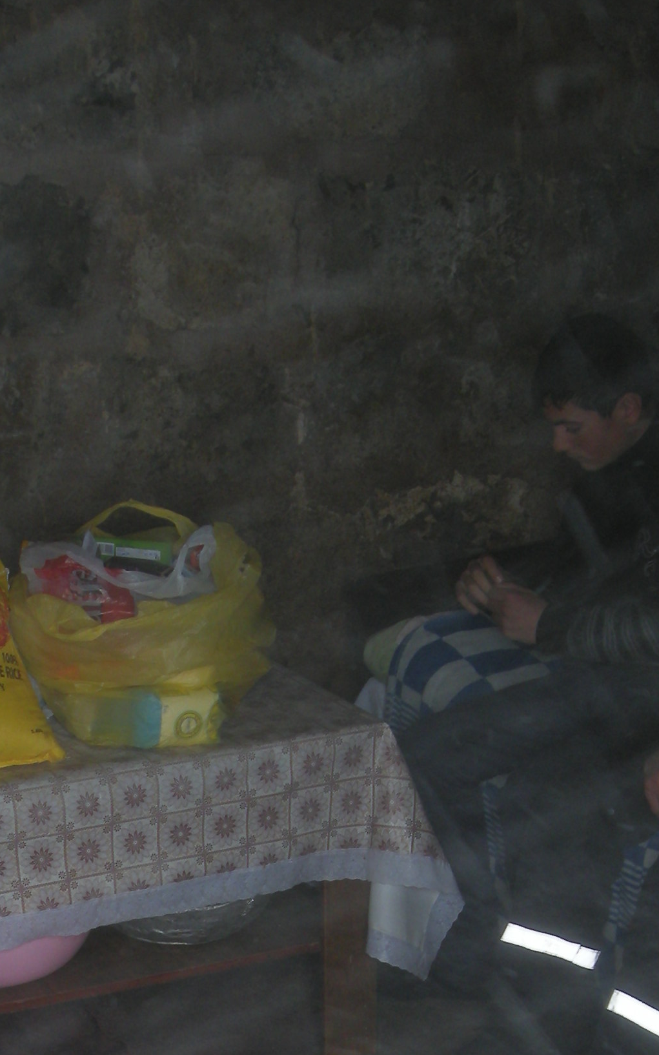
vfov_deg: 21.1
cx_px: 155
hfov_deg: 13.6
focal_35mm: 96
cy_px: 974
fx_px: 2759
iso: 64
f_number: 2.8
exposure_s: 1/96.1
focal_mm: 7.9
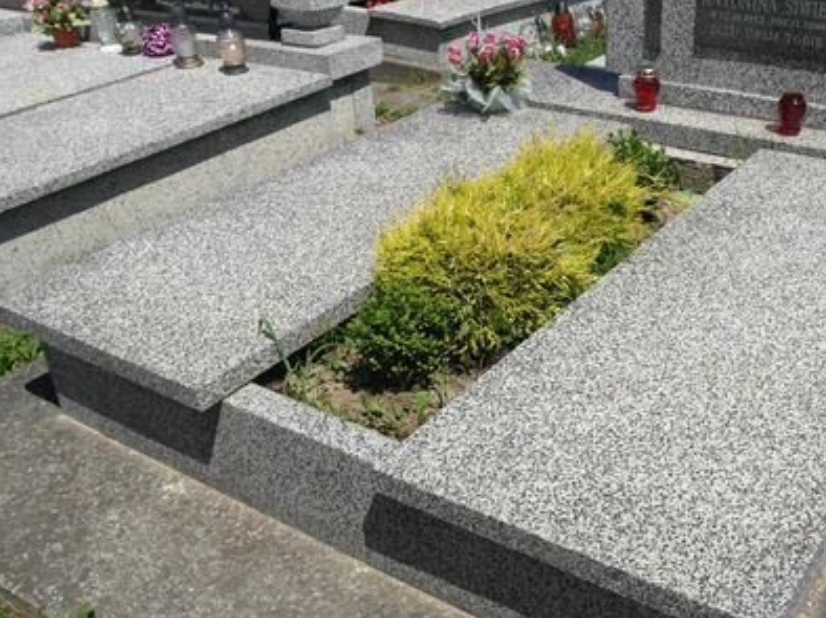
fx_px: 930
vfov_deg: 36.8
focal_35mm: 39
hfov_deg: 46.9
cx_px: 568
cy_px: 289
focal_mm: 5.2
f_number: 3.4
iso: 80
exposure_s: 1/1500
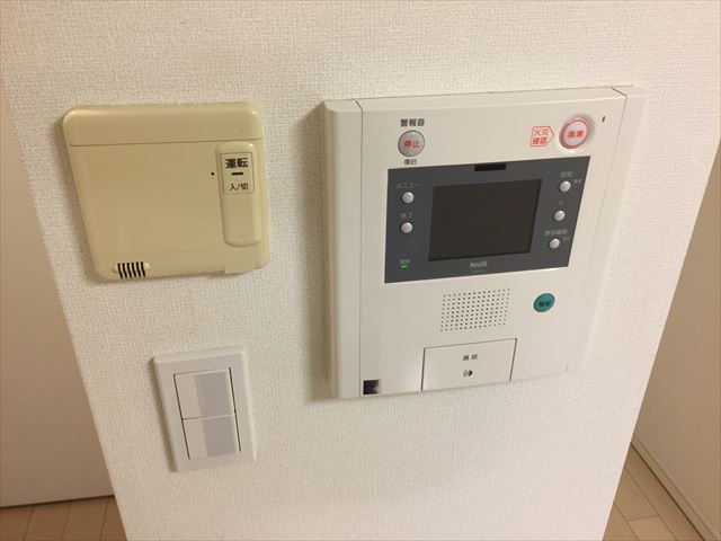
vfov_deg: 48.2
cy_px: 270
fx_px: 604
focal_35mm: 29
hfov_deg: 61.7
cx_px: 360
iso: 64
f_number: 2.2
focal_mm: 4.15
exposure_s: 1/33
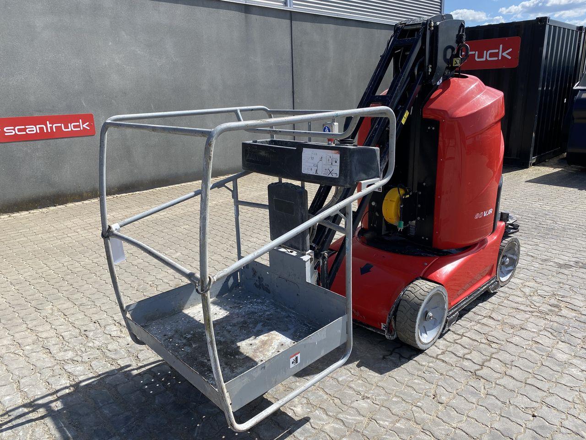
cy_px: 220
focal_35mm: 26
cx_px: 293
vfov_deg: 53.1
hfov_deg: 67.3
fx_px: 440
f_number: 1.8
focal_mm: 4.25
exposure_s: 1/1898
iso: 32
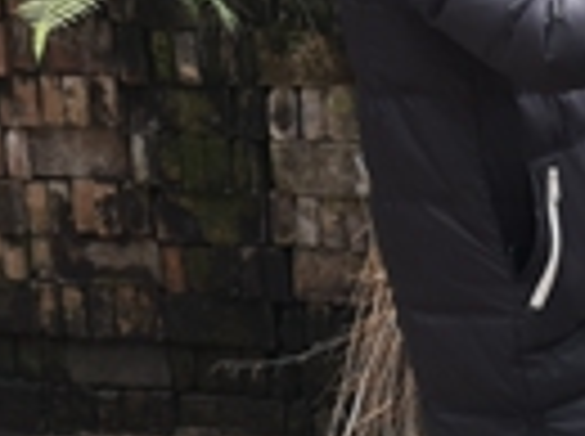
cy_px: -7
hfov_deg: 17.9
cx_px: 720
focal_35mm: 104
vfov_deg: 14.0
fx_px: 1754
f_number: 1.8
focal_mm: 3.95
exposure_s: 1/304
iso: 50
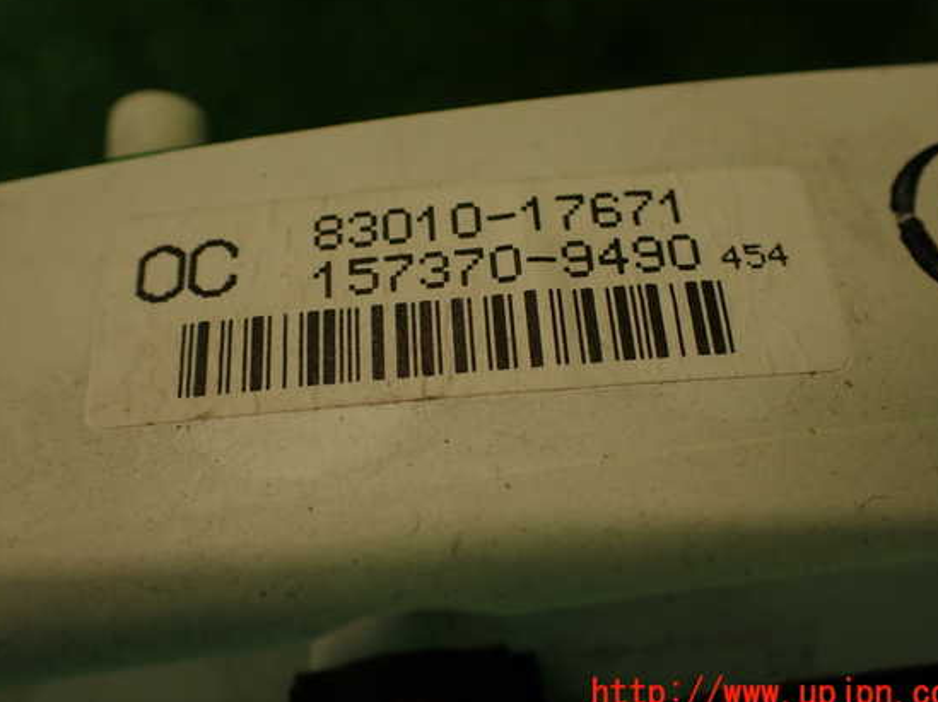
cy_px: 331
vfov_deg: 40.6
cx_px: 465
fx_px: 948
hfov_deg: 52.7
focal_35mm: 35
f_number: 2.4
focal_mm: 5.79
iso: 100
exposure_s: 1/80
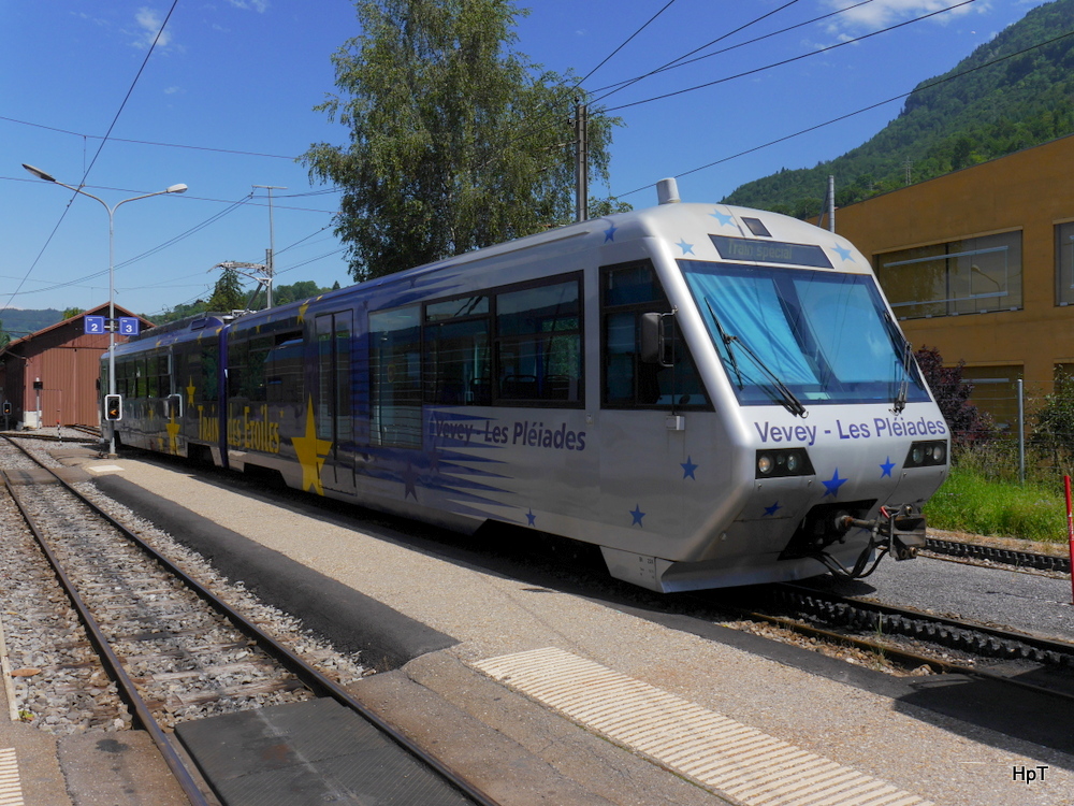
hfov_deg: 56.8
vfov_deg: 44.2
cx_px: 537
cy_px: 403
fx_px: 993
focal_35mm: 32
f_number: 10
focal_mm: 16
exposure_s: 1/640
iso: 160
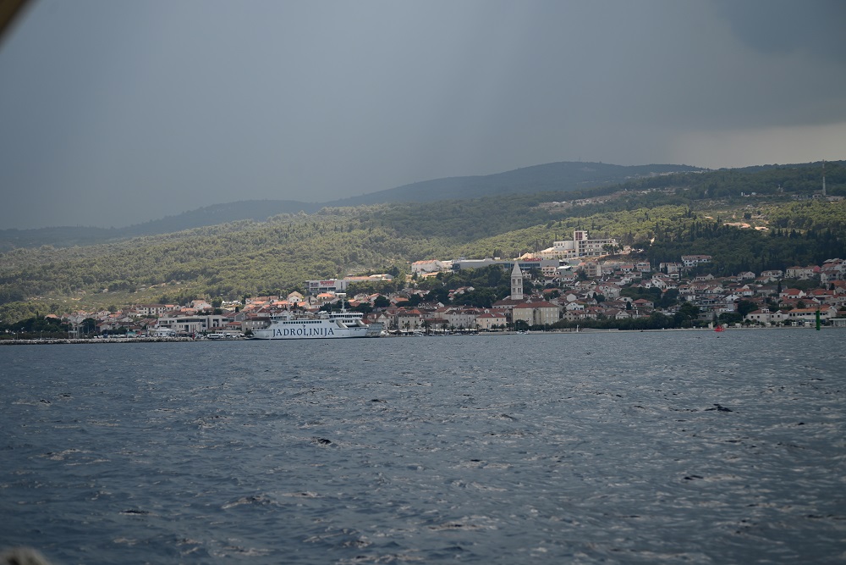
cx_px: 423
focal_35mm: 95
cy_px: 282
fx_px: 2233
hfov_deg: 21.5
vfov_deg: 14.4
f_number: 4.5
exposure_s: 1/640
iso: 100
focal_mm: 95
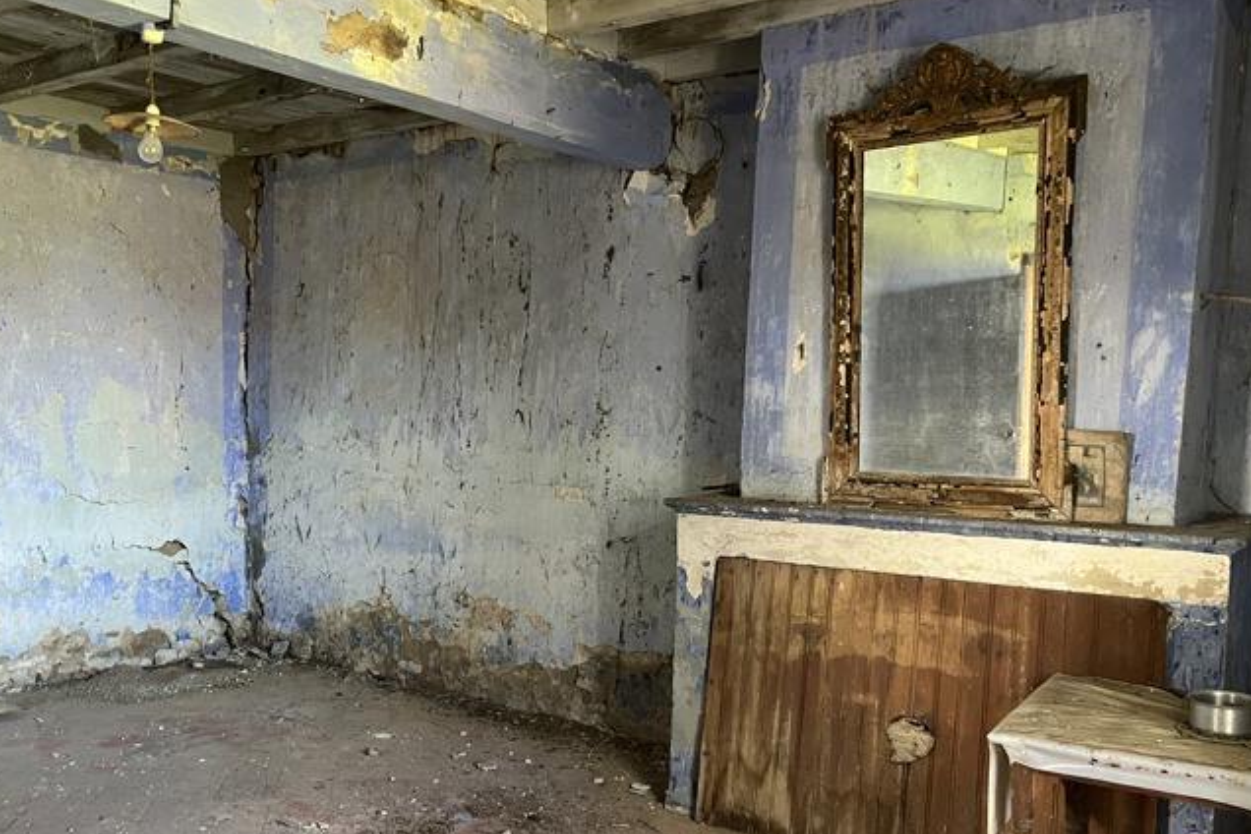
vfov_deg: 38.8
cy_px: 480
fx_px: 1181
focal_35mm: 34
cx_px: 521
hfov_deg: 55.5
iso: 400
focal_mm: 5.1
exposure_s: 1/60
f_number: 1.6
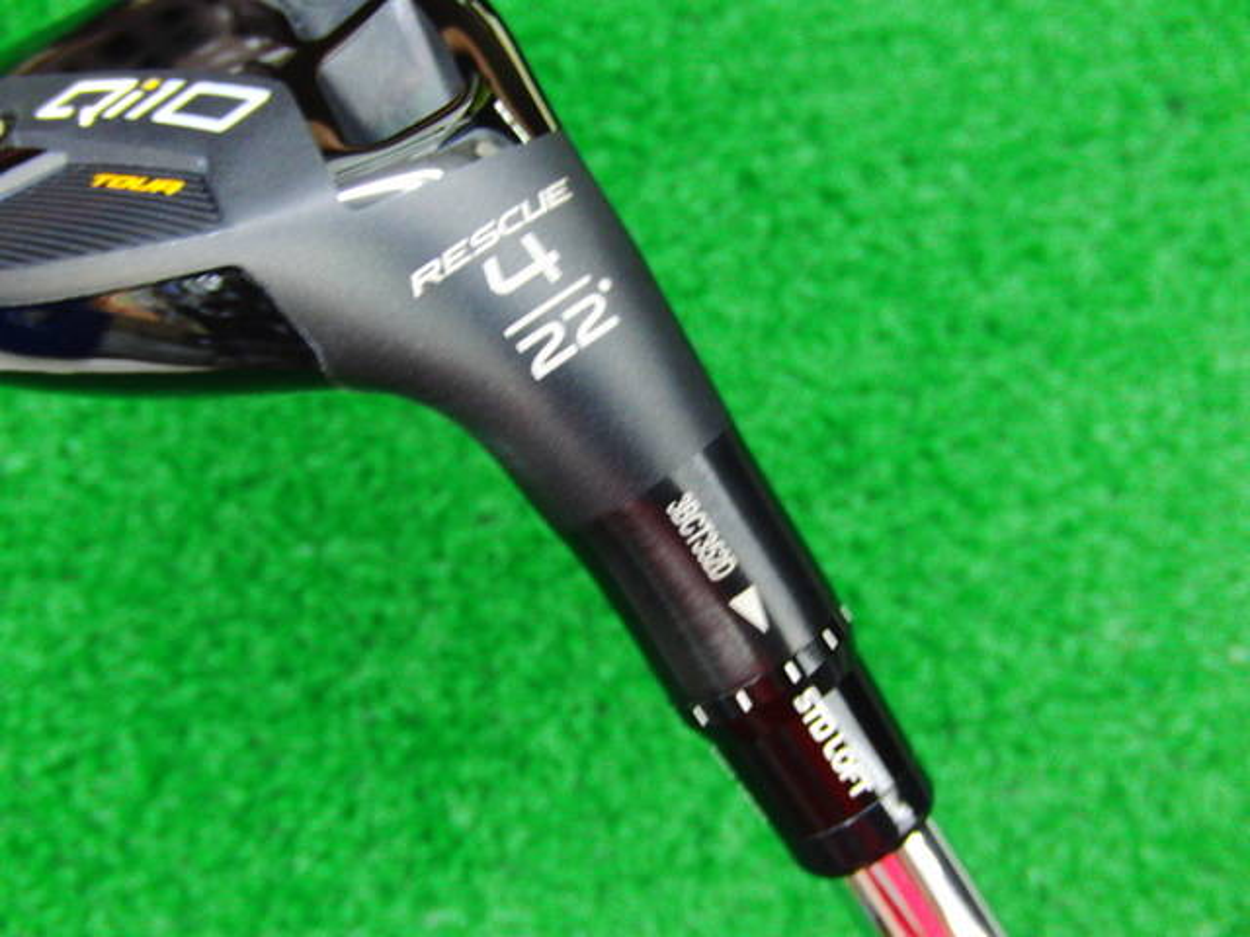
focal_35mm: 37
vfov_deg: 38.7
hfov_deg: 50.1
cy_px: 468
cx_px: 625
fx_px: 1336
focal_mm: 6.42
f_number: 3.6
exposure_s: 1/20
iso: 400
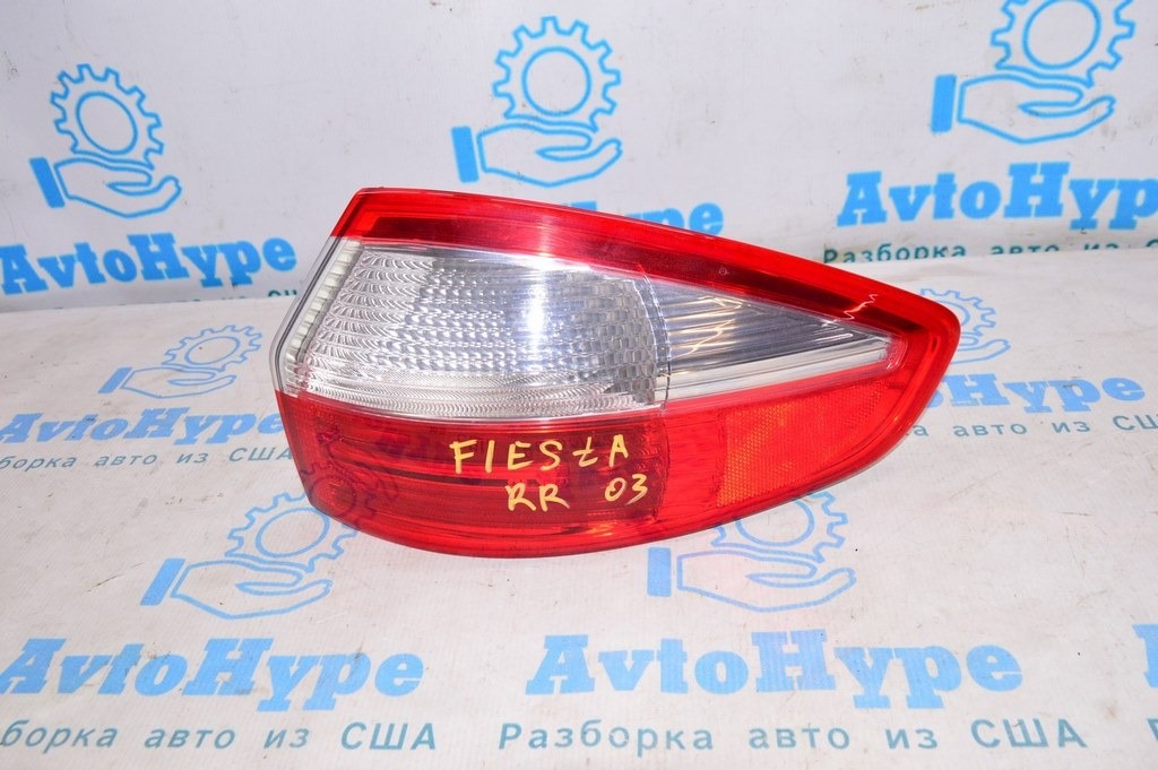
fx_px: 964
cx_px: 579
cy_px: 385
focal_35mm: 30
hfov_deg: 62.0
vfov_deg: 43.5
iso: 1600
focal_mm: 20
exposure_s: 1/200
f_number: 8
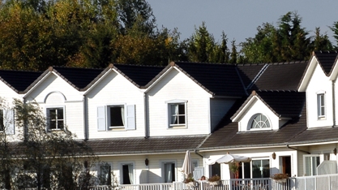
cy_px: 147
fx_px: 6924
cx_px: 269
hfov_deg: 2.8
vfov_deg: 1.6
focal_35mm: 773
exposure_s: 1/160
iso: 100
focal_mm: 200
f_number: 13
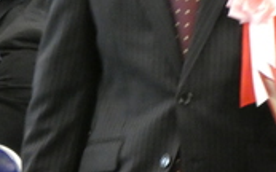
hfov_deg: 2.4
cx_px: 188
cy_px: -89
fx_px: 6625
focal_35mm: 881
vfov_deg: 1.5
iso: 1600
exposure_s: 1/40
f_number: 5.5
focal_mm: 53.8
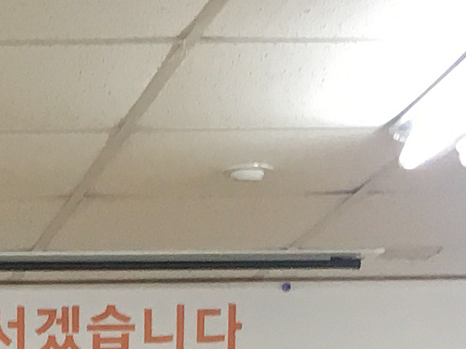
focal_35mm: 198
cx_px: -332
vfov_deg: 6.9
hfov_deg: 9.6
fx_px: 2665
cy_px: 960
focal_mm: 4.15
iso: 64
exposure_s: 1/30
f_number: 2.2
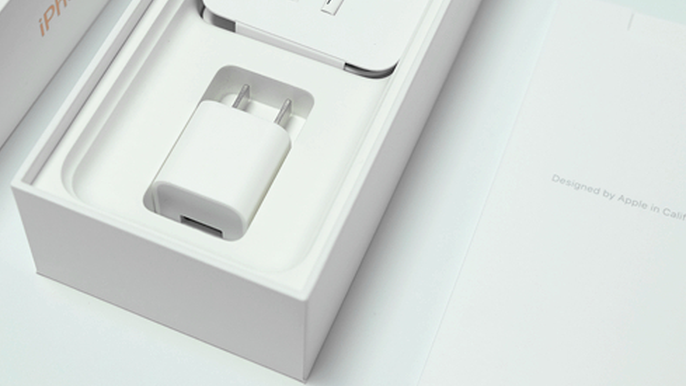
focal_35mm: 72
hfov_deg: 29.3
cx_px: 265
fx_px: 1310
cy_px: 62
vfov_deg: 16.6
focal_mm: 27.7
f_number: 4
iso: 400
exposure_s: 1/20
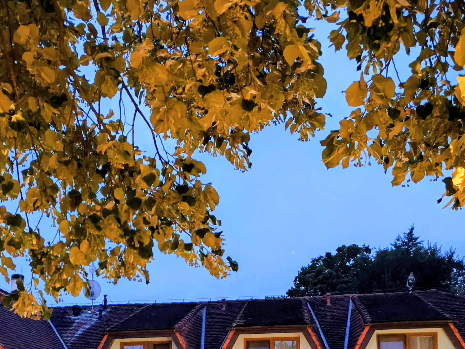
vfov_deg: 26.5
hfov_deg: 36.6
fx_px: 699
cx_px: 170
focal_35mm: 52
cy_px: 352
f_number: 1.7
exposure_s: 1/12.5
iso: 5000
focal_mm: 5.35
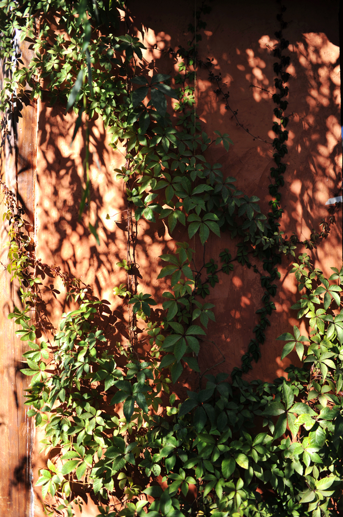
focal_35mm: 35
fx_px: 501
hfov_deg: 37.8
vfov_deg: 54.5
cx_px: 172
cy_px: 258
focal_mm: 35
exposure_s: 1/1000
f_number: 2
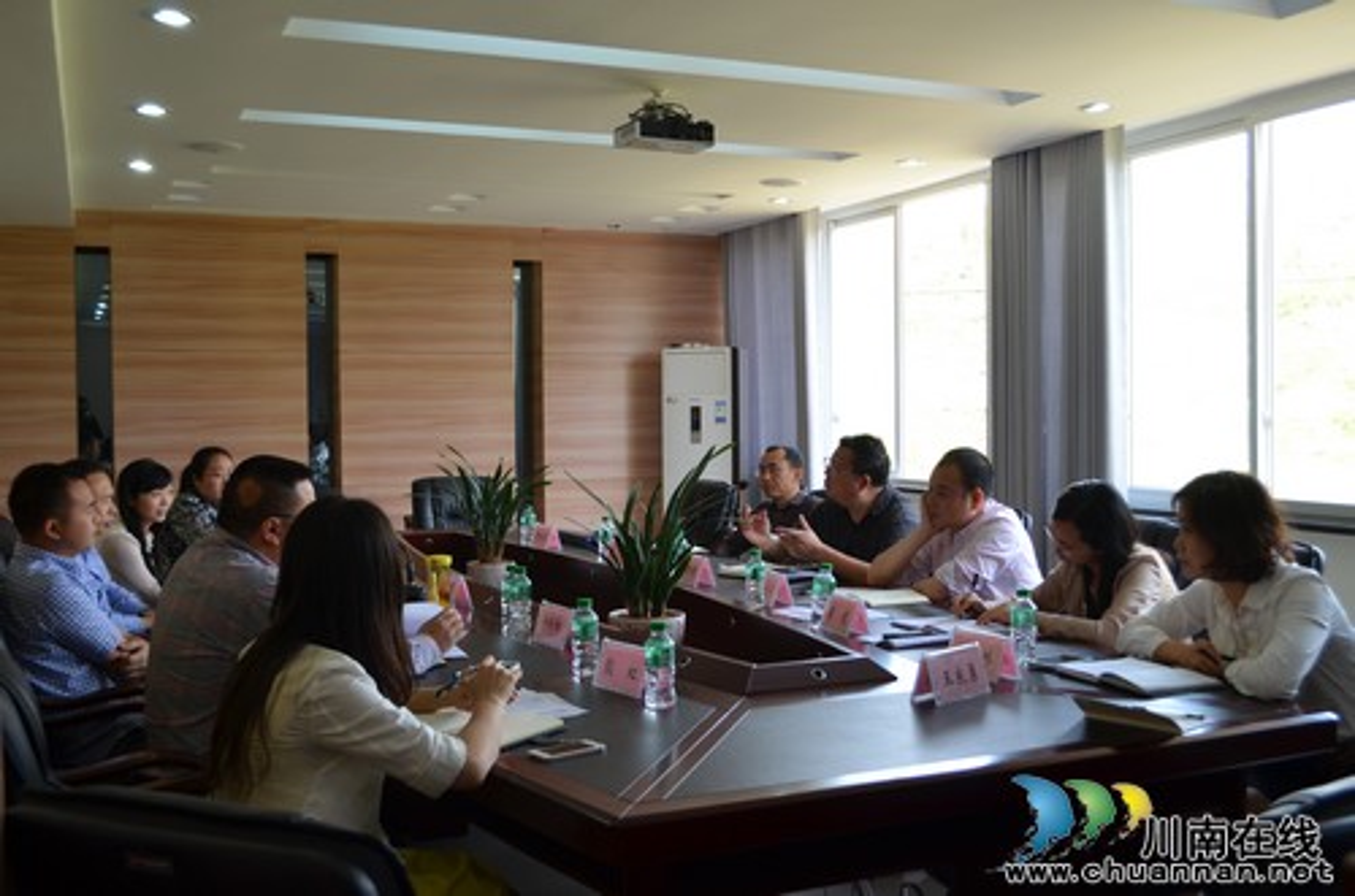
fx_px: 1352
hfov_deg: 53.2
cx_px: 678
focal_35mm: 36
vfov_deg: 36.7
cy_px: 448
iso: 400
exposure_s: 1/100
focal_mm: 24
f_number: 5
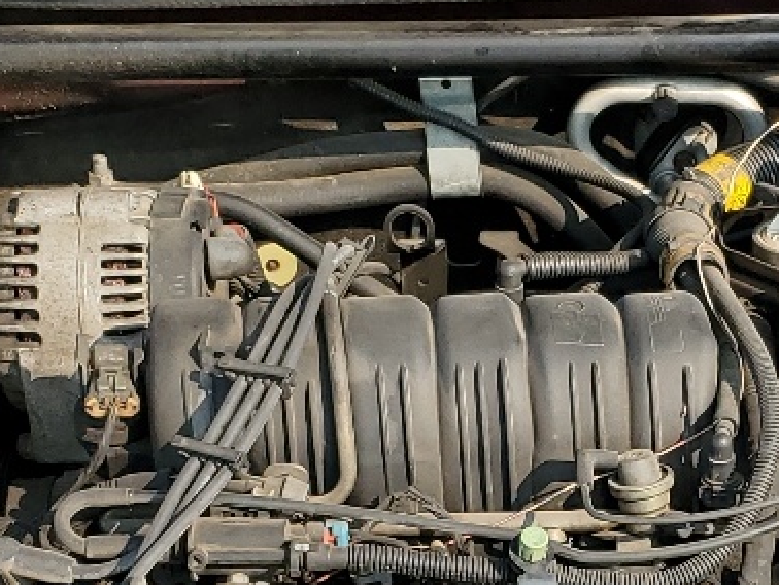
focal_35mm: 110
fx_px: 2477
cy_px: 595
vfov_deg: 13.3
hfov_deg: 17.7
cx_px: 637
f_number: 1.5
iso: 50
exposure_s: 1/1429
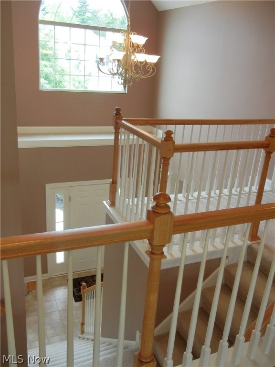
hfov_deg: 46.8
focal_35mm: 30
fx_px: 318
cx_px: 138
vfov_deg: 60.0
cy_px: 184
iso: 167
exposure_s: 1/27.8
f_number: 3.5
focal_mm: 5.4
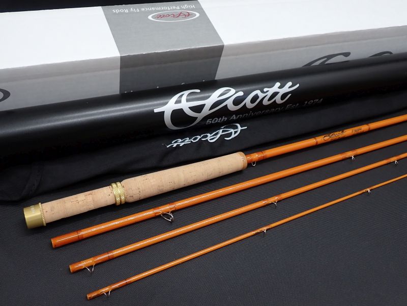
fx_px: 353
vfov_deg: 46.8
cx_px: 204
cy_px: 153
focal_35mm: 30
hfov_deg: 60.0
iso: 200
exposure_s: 1/60
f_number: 2.3
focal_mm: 5.4
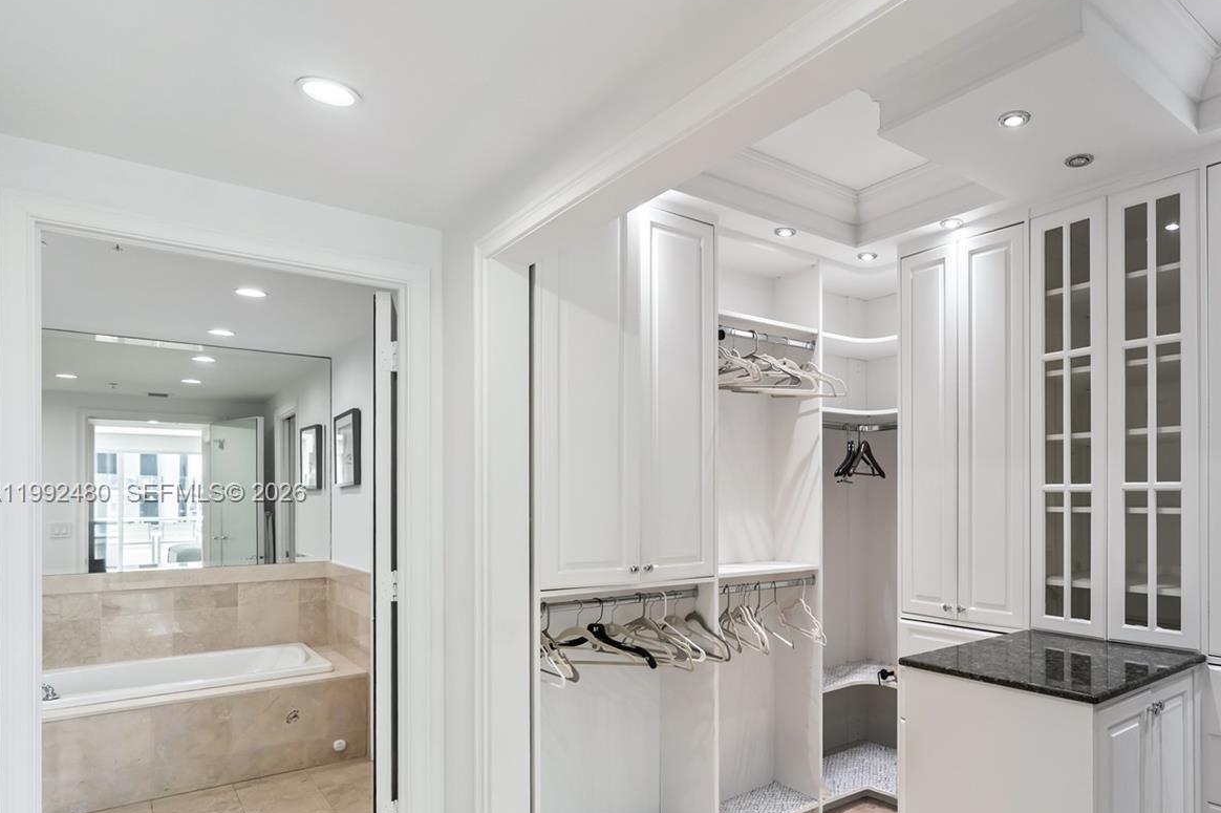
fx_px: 746
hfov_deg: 76.0
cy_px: 494
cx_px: 818
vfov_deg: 56.7
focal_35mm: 22
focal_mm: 16
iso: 160
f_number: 5
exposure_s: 1/20
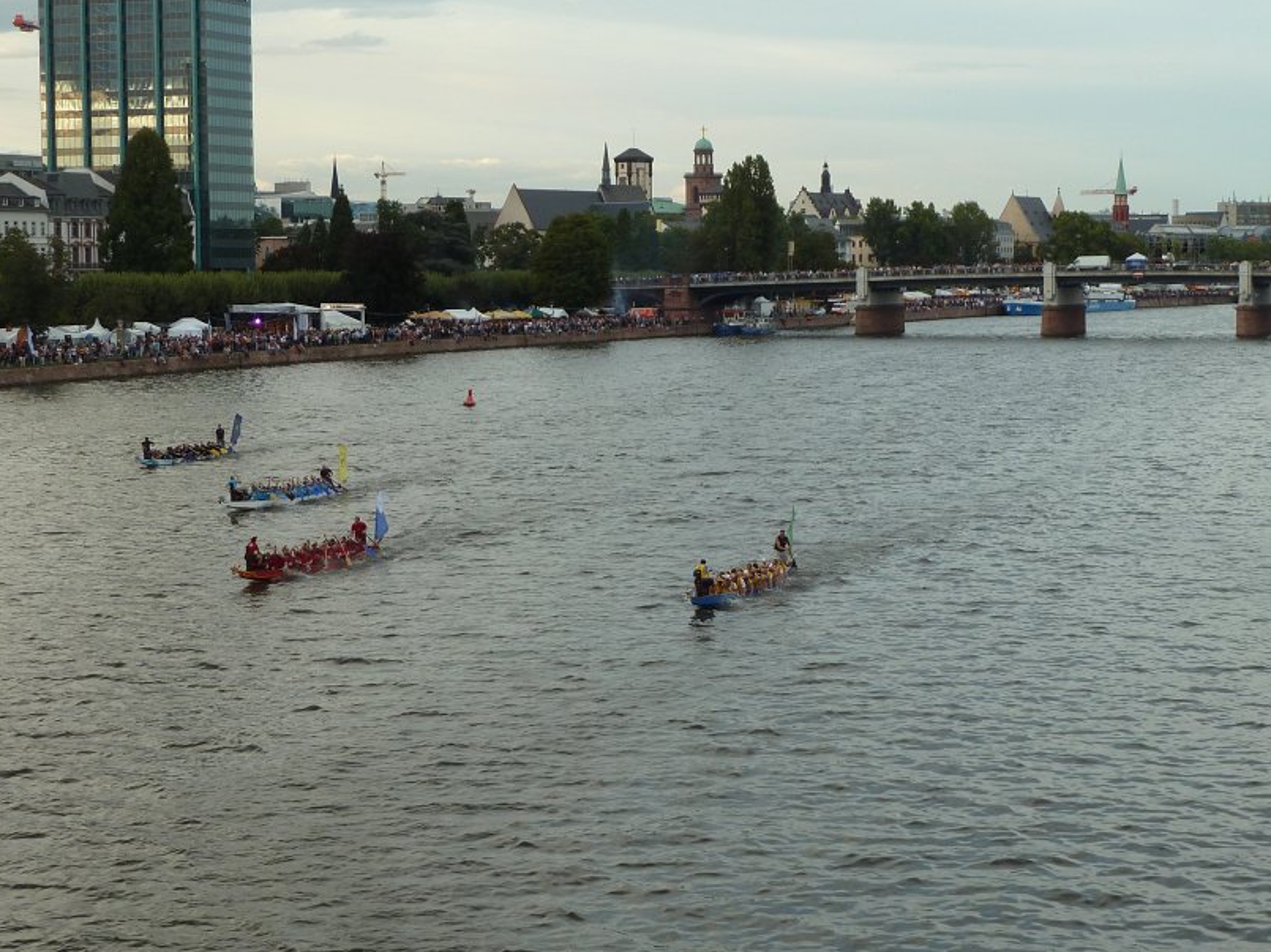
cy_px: 524
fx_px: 2569
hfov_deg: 27.8
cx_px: 717
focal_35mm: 70
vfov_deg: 21.0
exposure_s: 1/125
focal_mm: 9.1
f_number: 3.9
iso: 80
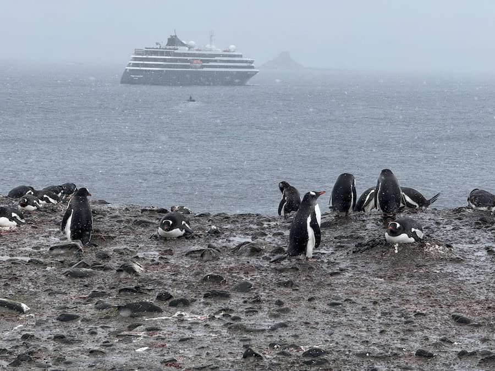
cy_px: 186
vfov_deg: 12.3
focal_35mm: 120
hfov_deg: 16.4
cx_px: 248
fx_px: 1716
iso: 50
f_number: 2.8
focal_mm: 15.7
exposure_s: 1/1018
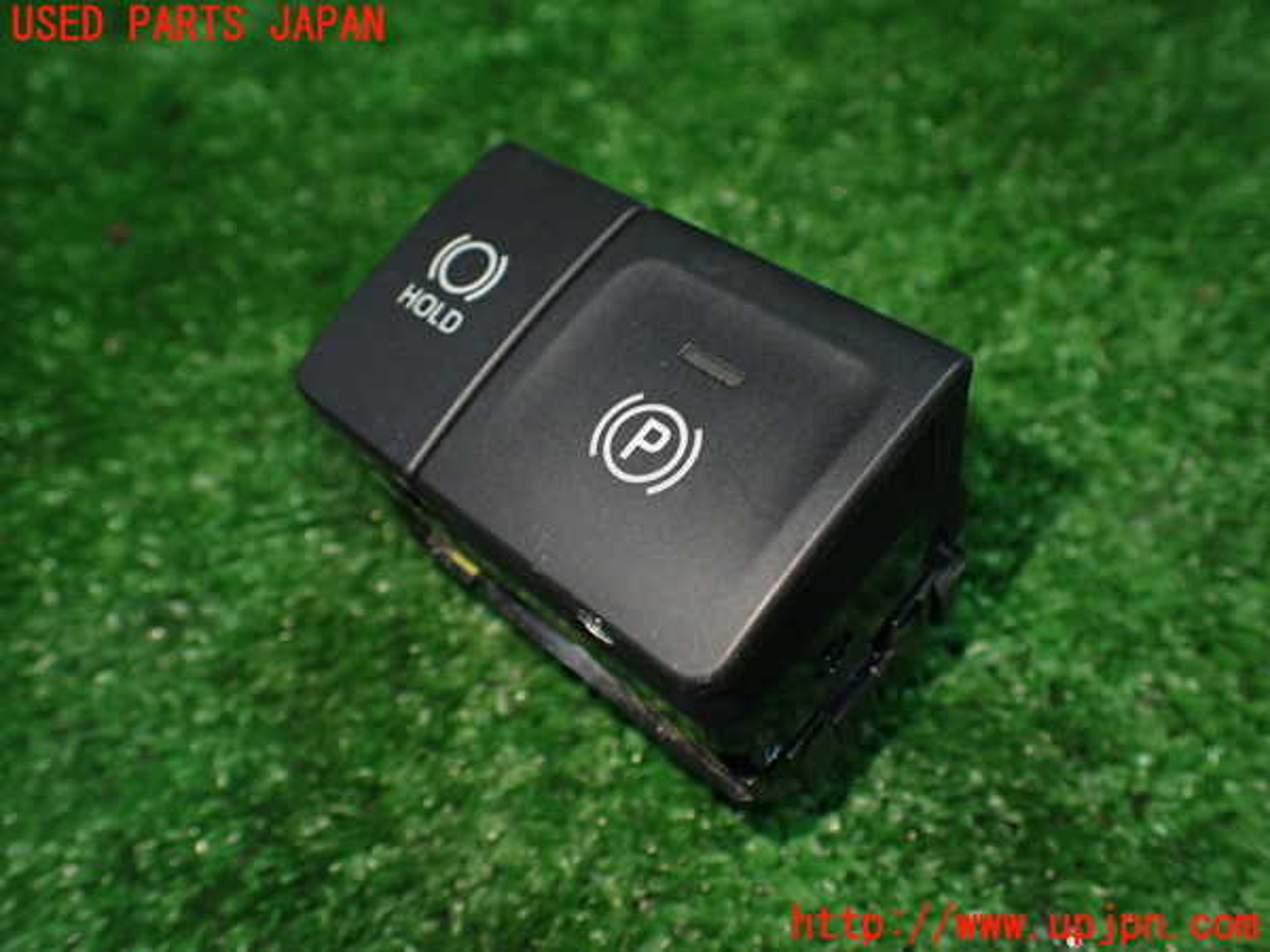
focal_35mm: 30
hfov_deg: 60.0
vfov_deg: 46.8
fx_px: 1101
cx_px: 635
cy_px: 476
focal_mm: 5.4
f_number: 2.3
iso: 500
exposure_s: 1/125
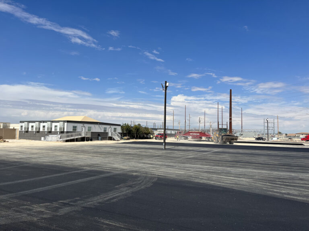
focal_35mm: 26
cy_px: 116
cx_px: 154
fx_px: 232
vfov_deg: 53.1
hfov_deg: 67.3
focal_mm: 5.1
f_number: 1.6
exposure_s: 1/6494
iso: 50
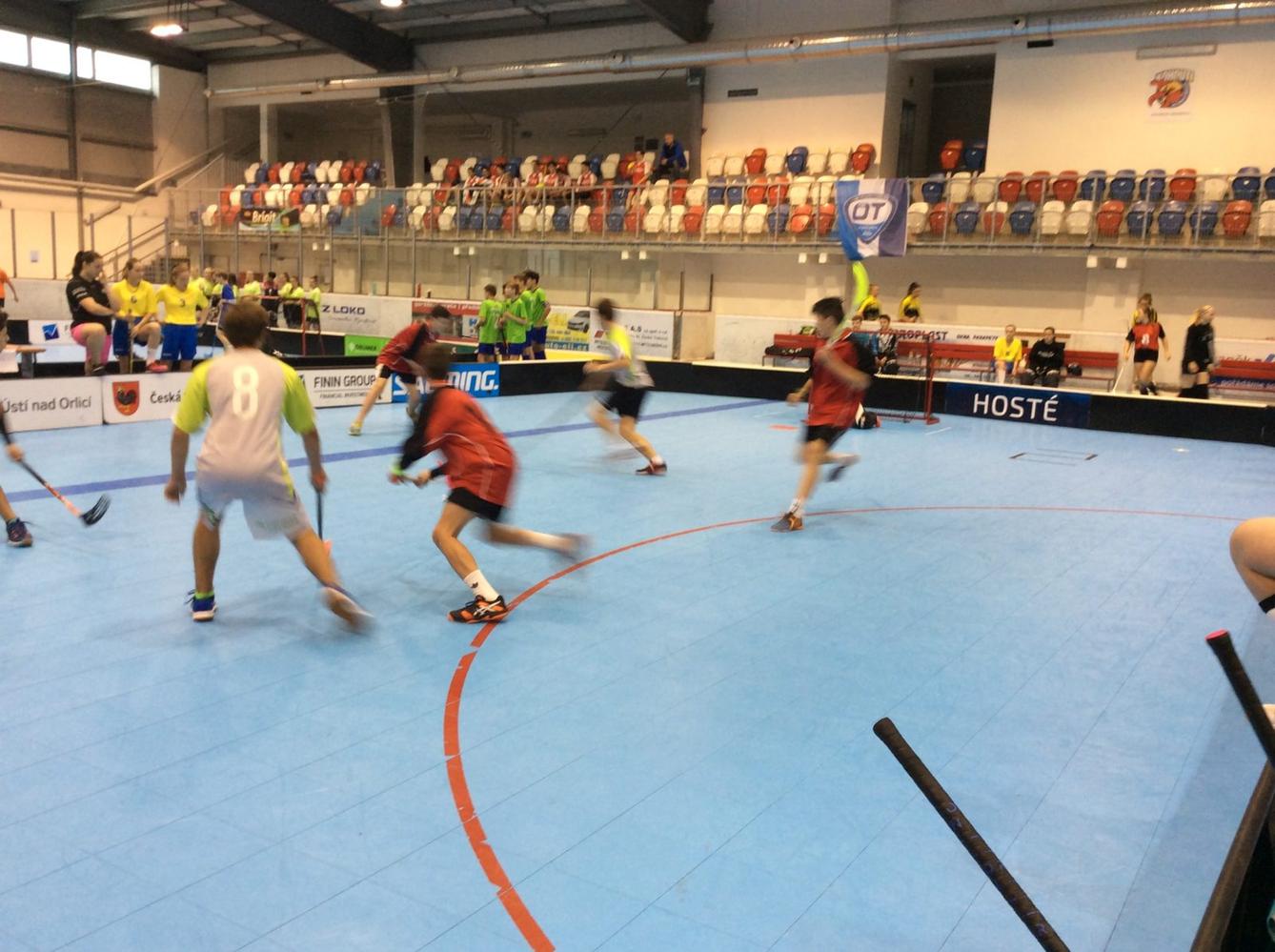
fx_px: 1177
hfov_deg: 56.9
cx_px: 638
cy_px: 476
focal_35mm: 32
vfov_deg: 44.0
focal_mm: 3.3
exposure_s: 1/25
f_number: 2.4
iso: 50
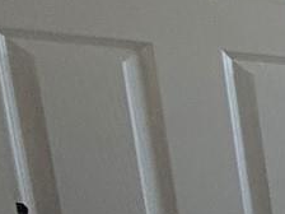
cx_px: 991
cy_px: 321
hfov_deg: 9.7
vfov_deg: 13.9
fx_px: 823
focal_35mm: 100
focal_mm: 2.22
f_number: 2.2
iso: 100
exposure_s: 1/99
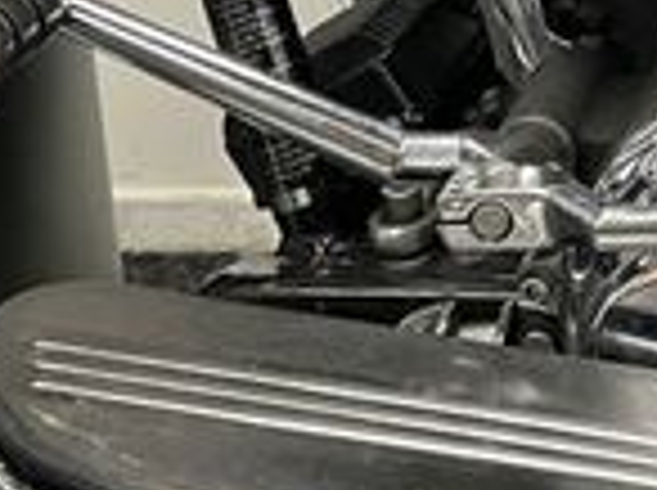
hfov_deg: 15.3
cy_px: -310
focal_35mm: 114
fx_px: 2160
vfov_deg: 12.2
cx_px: 1120
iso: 400
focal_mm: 5.1
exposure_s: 1/50
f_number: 1.6
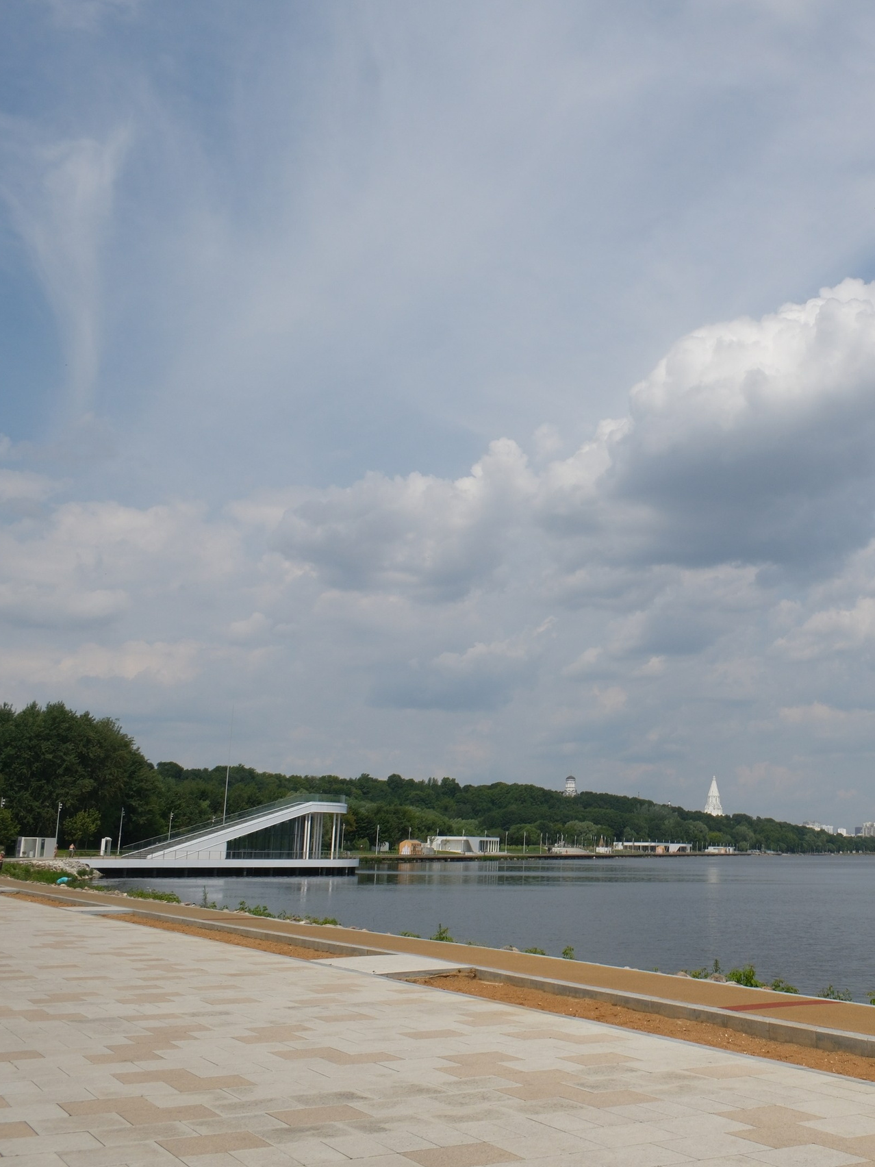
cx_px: 715
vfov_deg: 47.9
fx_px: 1314
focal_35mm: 39
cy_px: 584
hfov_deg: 35.5
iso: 320
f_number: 10
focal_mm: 18
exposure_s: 1/850
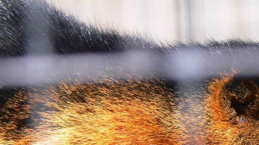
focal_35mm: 873
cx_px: 274
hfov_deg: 2.5
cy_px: 141
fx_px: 5993
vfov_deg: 1.4
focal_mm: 74.6
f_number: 5.6
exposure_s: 1/125
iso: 80
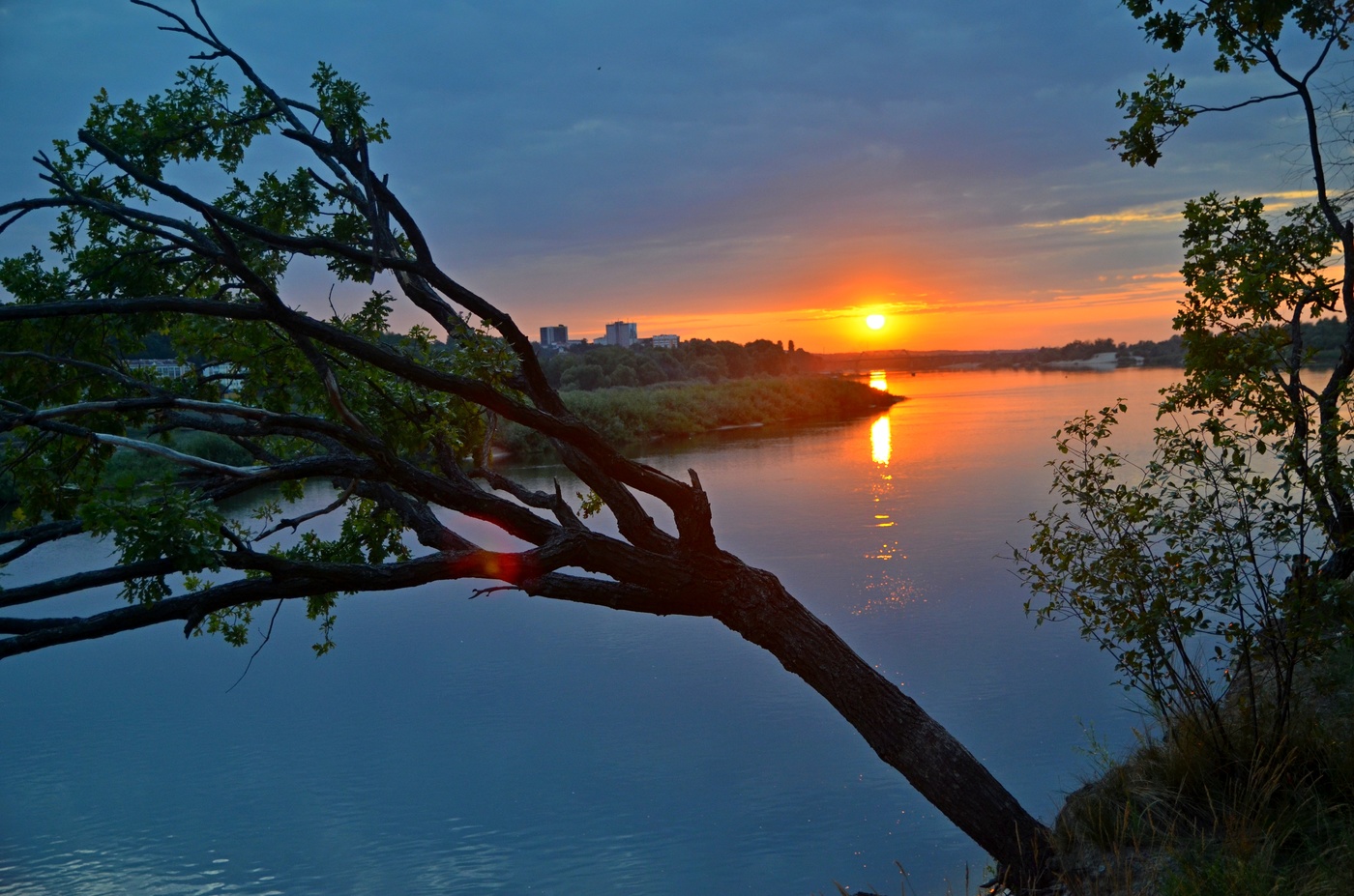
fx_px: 1633
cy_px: 448
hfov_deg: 45.0
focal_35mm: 44
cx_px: 677
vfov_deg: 30.7
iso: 320
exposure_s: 1/320
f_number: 3.2
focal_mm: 29
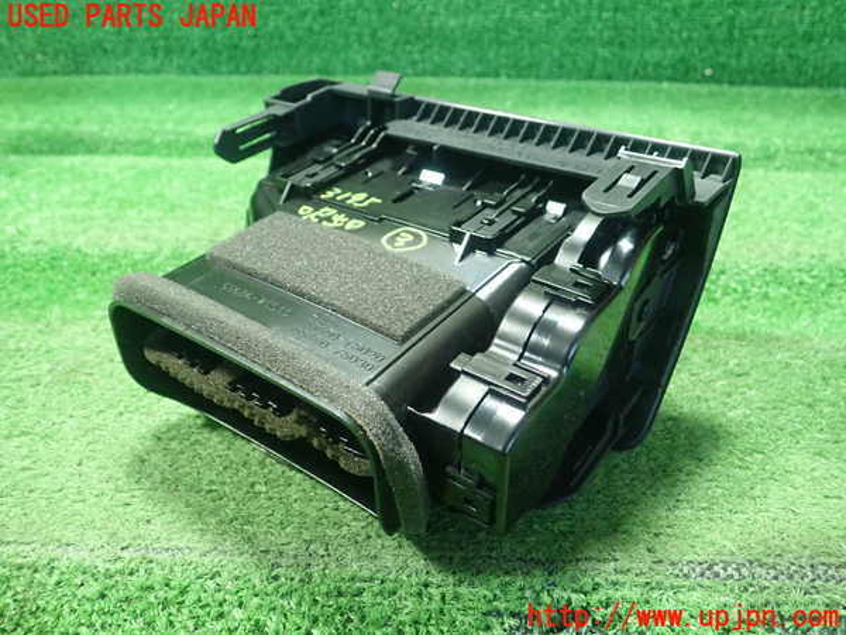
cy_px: 318
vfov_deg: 46.8
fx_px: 733
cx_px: 423
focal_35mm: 30
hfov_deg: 60.0
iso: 800
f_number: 2.3
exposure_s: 1/80
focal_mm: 5.5
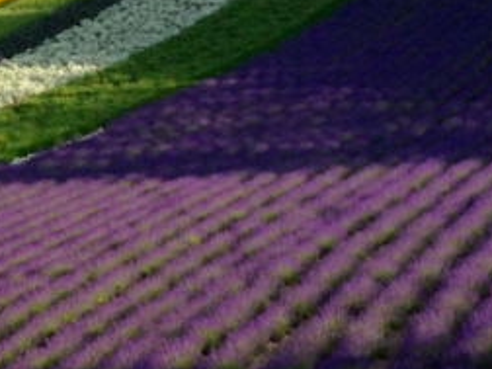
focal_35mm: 131
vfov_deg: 11.3
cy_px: 195
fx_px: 1862
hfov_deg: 14.6
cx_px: -98
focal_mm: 4.13
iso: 50
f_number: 2.4
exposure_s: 1/1063
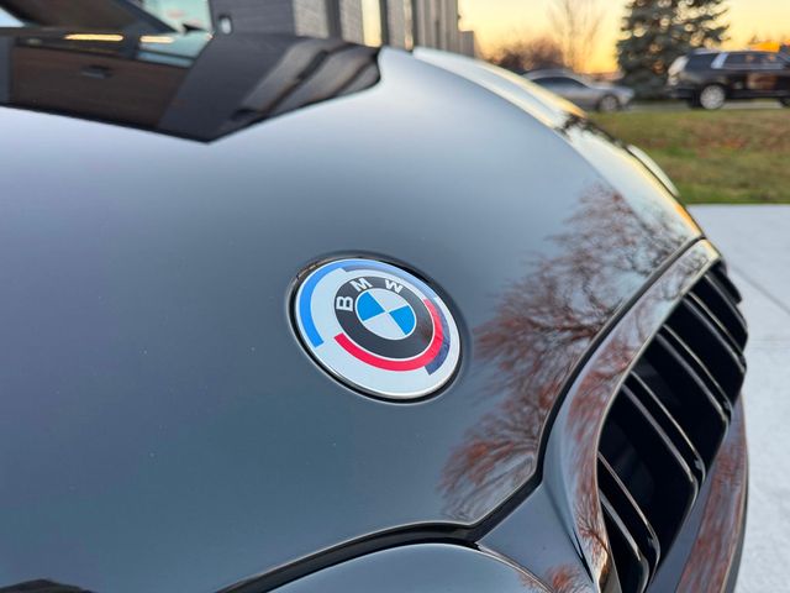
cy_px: 296
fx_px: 548
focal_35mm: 24
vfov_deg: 56.8
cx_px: 395
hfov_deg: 71.6
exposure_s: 1/178
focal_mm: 6.76
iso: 125
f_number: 1.78
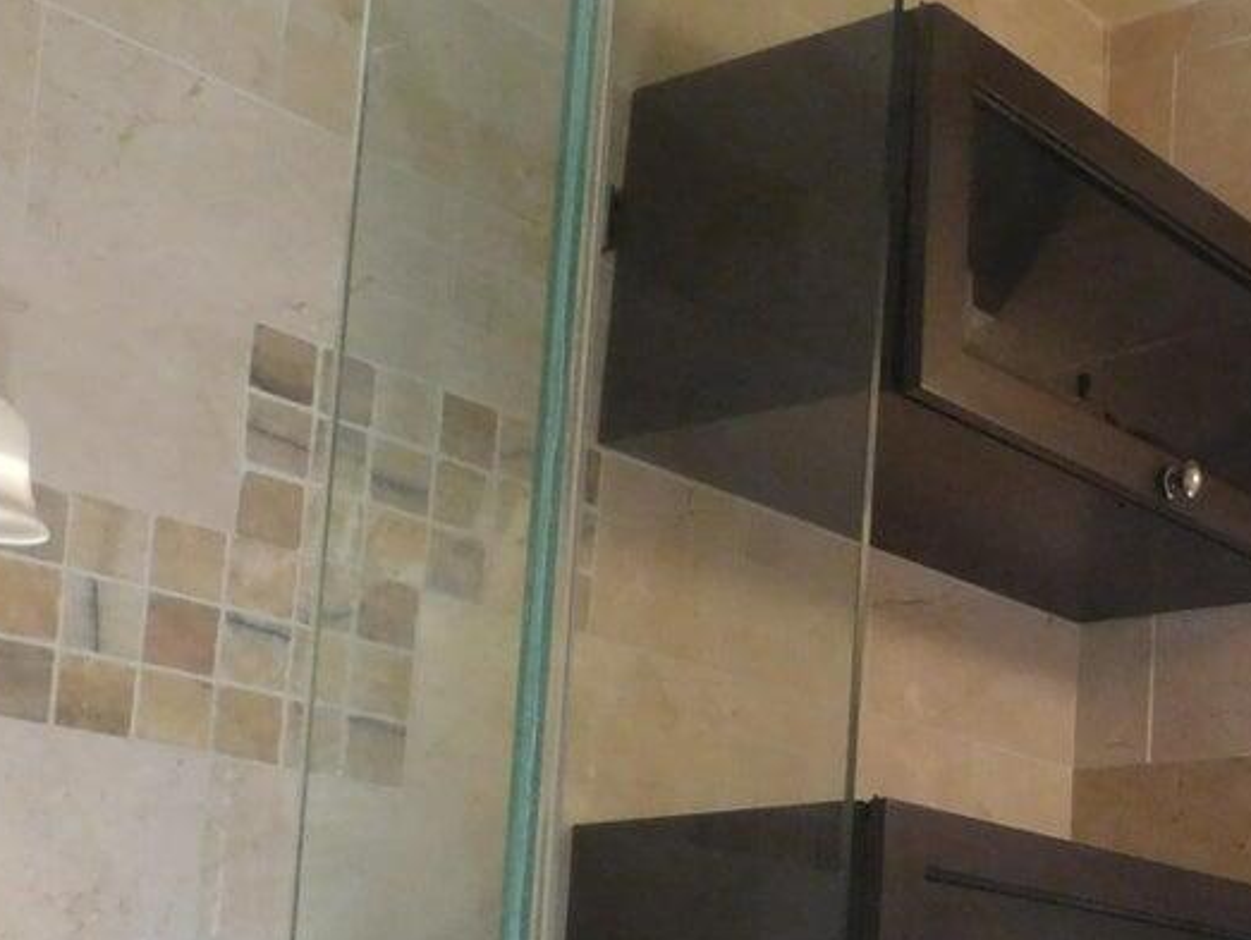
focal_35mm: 60
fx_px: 2170
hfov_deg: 28.5
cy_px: 950
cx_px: 1446
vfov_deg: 23.4
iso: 400
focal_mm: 4
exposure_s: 1/25
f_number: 3
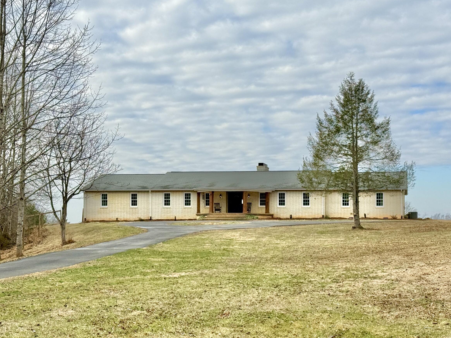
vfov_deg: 23.6
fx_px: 808
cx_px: 241
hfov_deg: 31.2
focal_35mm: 62
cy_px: 198
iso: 64
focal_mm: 6.76
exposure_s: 1/6024
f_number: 1.78
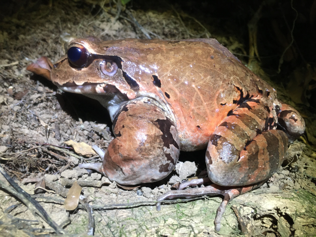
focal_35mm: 29
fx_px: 265
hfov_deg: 61.7
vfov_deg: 48.2
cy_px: 118
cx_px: 158
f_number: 2.2
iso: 125
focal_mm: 4.15
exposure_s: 1/30
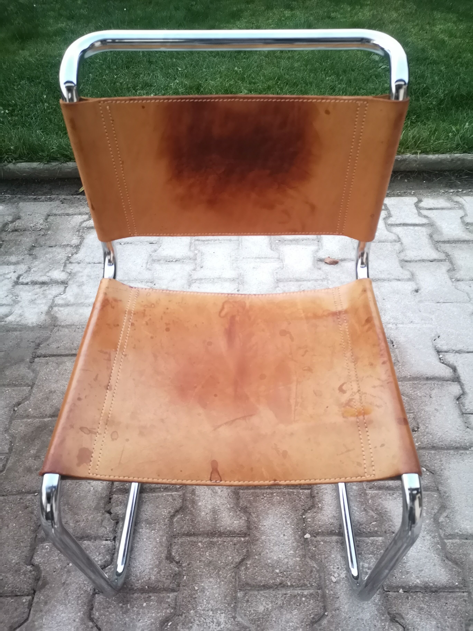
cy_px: 316
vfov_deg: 65.3
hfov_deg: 51.4
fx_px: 492
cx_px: 236
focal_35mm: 27
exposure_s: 1/18
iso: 800
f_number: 1.8
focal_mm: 5.58
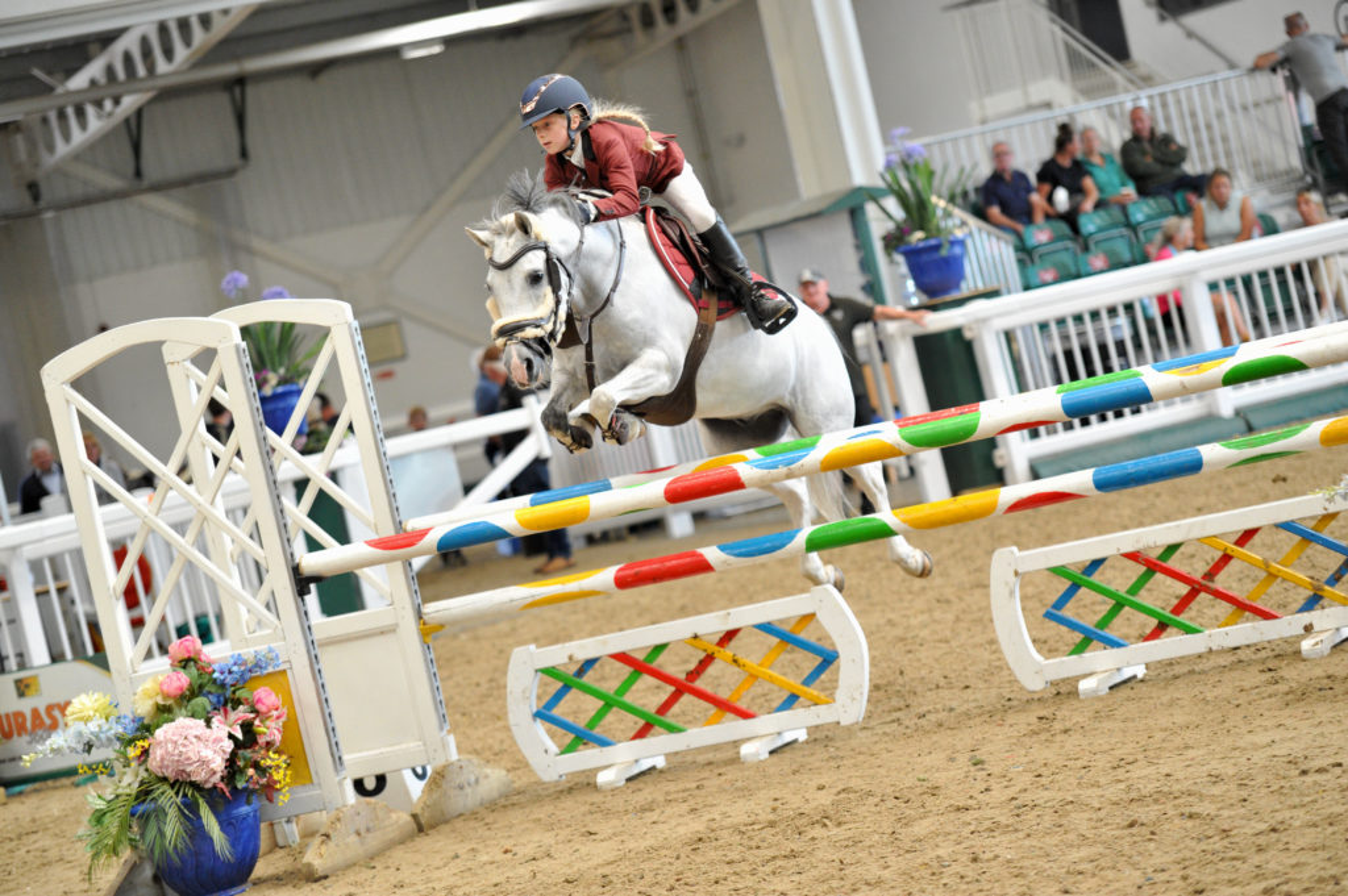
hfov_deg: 17.1
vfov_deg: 11.4
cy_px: 448
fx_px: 4490
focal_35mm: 120
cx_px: 674
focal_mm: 120
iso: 3200
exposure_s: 1/1000
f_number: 2.8
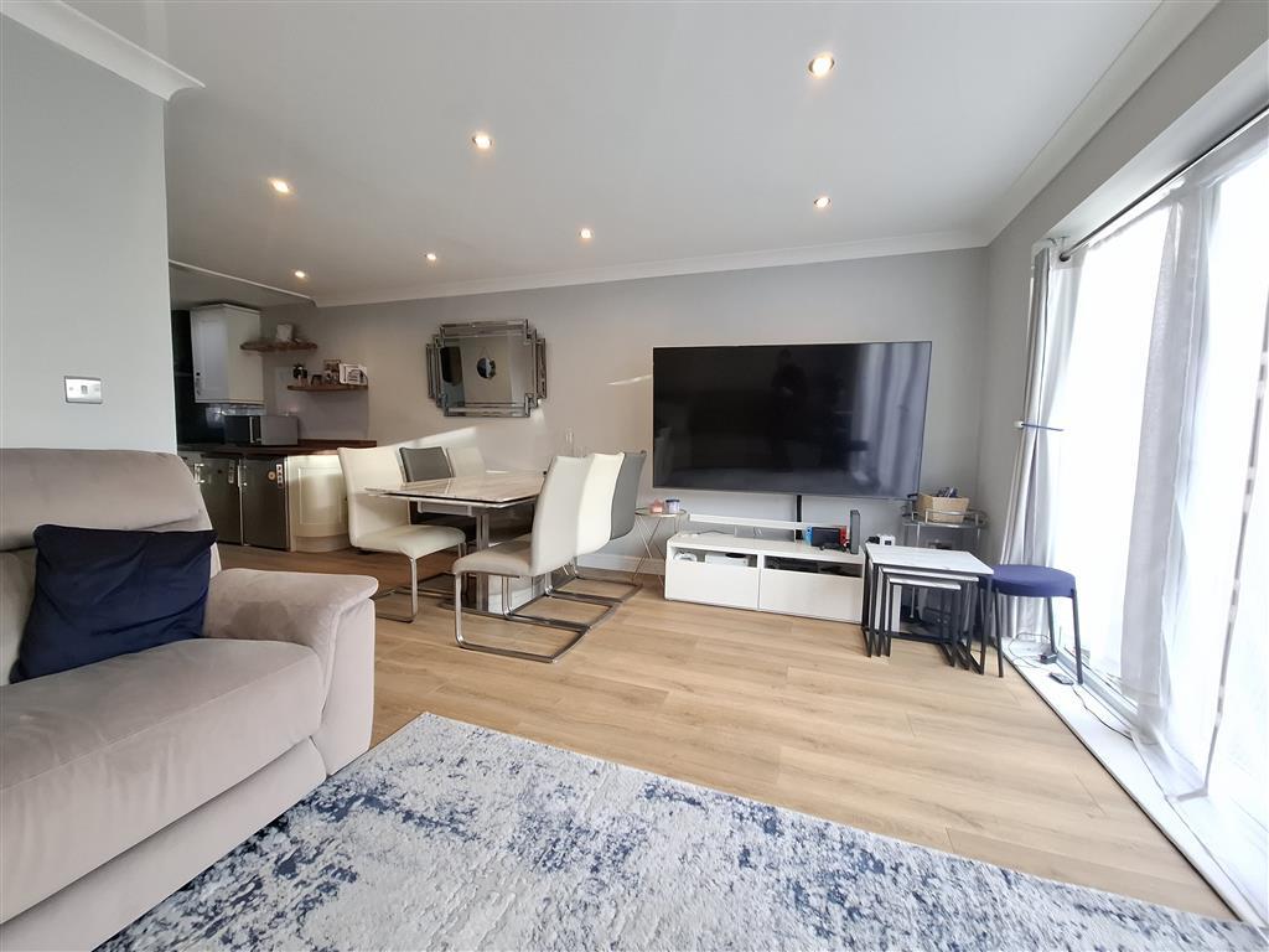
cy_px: 476
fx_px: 477
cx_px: 634
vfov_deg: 89.9
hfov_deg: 106.2
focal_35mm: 13
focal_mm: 1.74
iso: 80
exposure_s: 1/50
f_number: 2.2
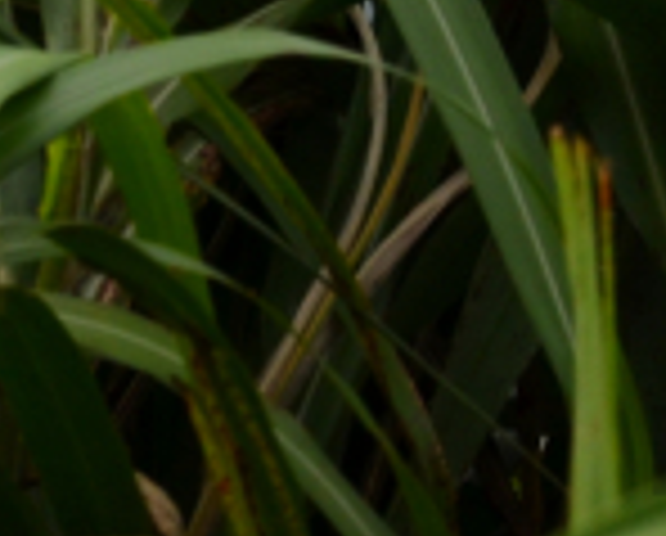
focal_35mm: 291
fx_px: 5747
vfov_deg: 5.1
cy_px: -986
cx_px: -612
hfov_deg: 6.5
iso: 320
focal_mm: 30
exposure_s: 1/2000
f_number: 4.2
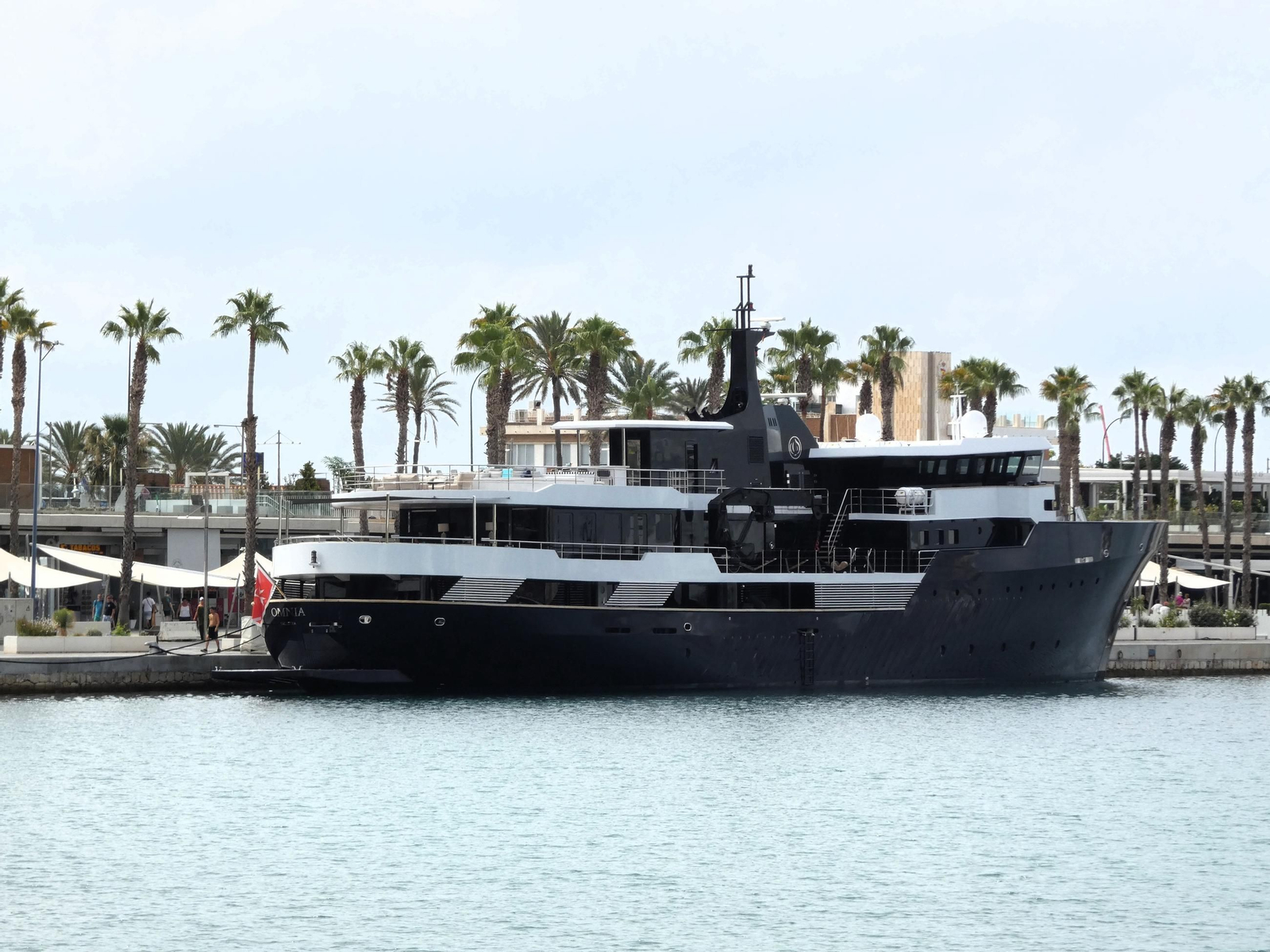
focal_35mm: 177
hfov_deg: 11.2
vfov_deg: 8.4
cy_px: 476
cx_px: 635
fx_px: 6494
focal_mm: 31.7
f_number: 5.5
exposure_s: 1/400
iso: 80
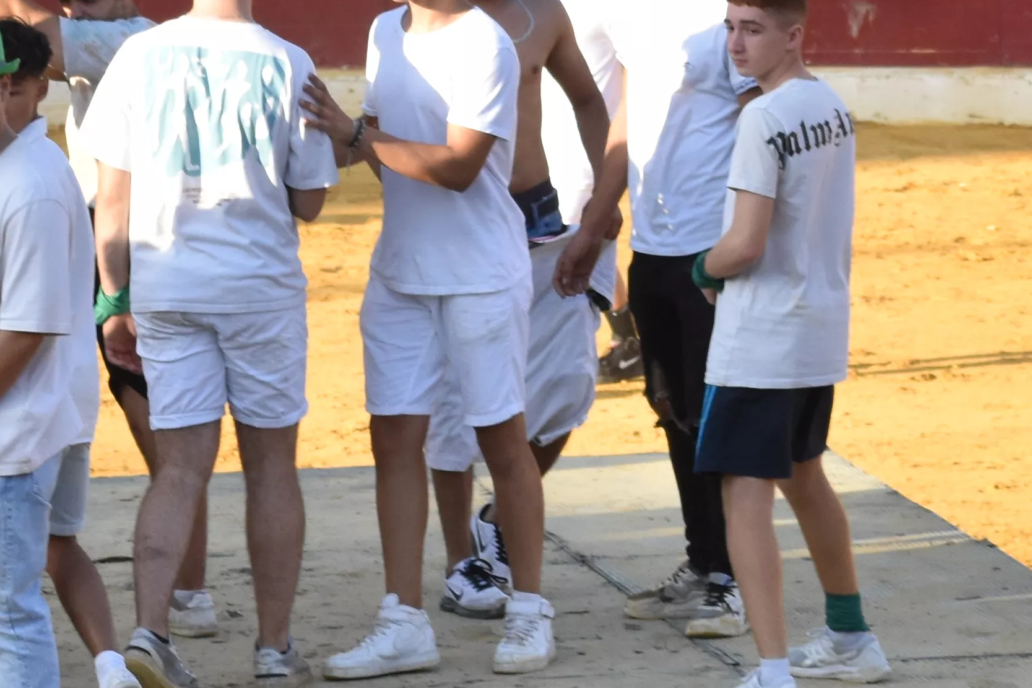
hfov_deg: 5.4
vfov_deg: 3.6
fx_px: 10834
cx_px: 230
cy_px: 1169
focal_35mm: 378
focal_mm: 70
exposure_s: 1/800
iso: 800
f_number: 7.1
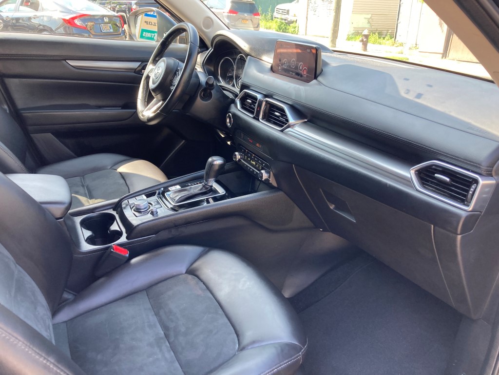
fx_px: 404
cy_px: 188
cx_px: 250
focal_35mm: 28
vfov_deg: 49.7
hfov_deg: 63.4
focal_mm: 3.99
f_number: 1.8
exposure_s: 1/121
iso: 64
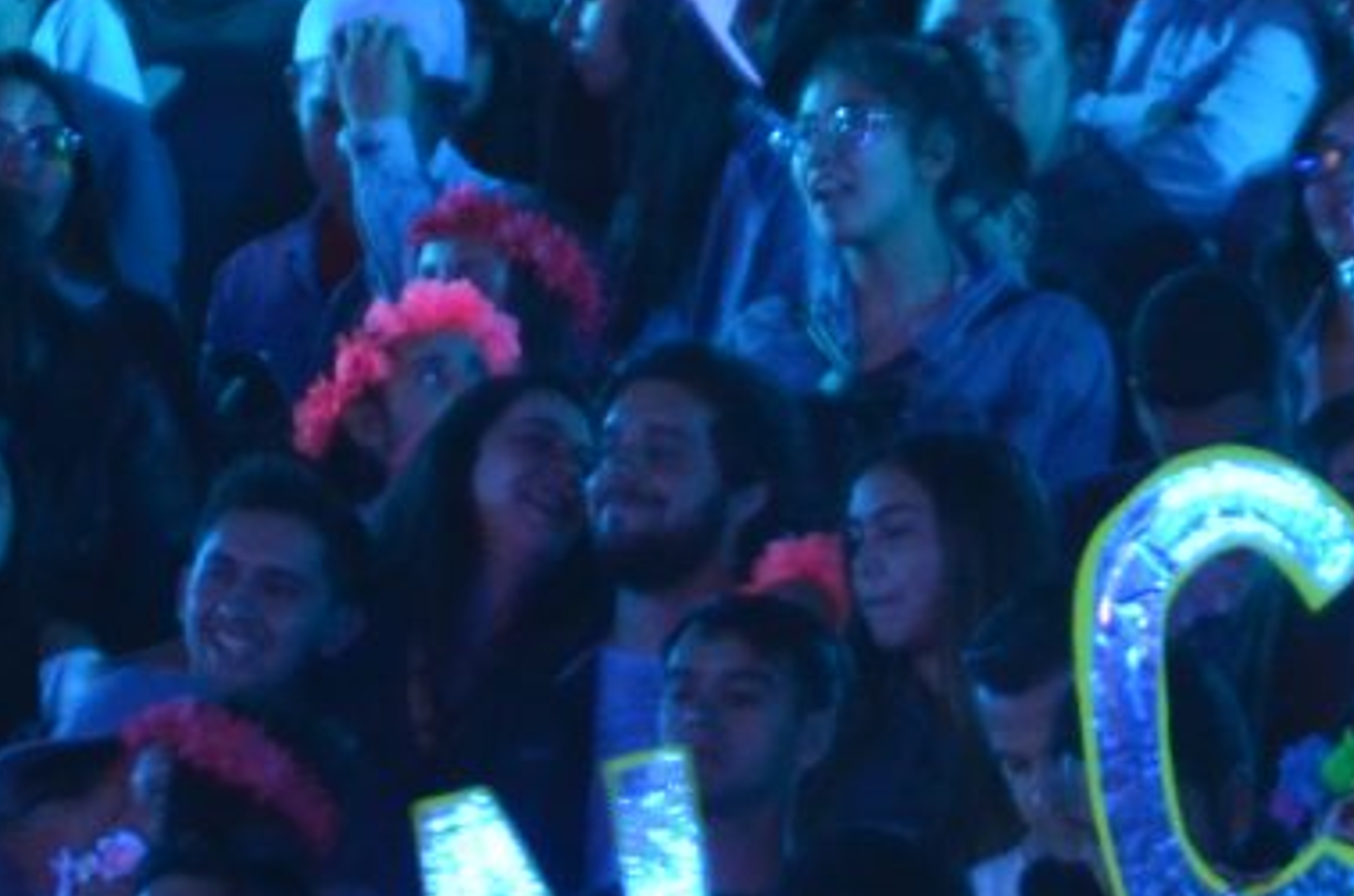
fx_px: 60914
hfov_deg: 1.3
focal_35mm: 1623
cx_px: 1065
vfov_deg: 0.8
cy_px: 153
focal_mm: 200
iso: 800
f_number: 5.6
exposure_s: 1/25
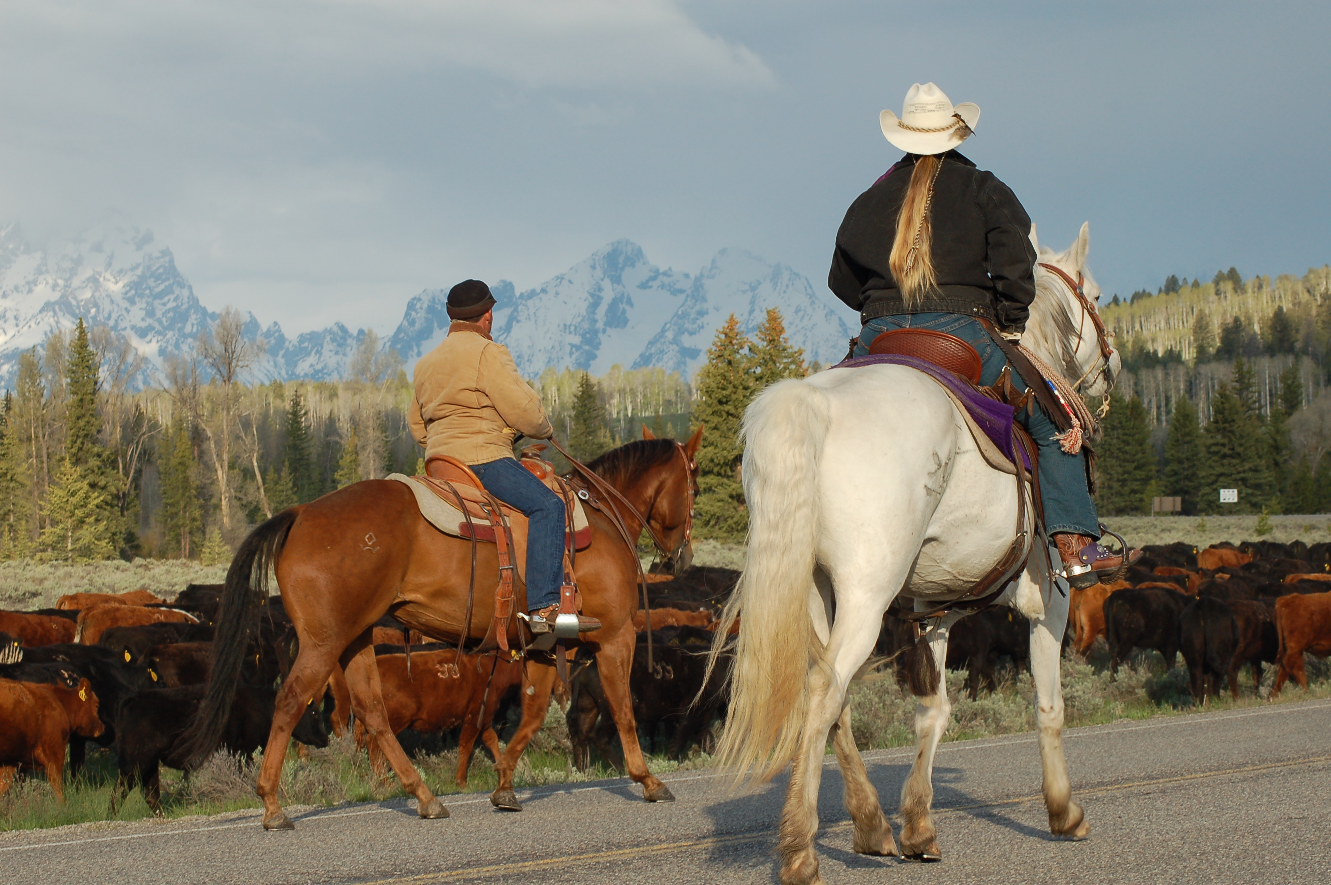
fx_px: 3879
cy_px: 442
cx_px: 666
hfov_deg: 19.5
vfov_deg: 13.0
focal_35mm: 105
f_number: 10
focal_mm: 70
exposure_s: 1/250
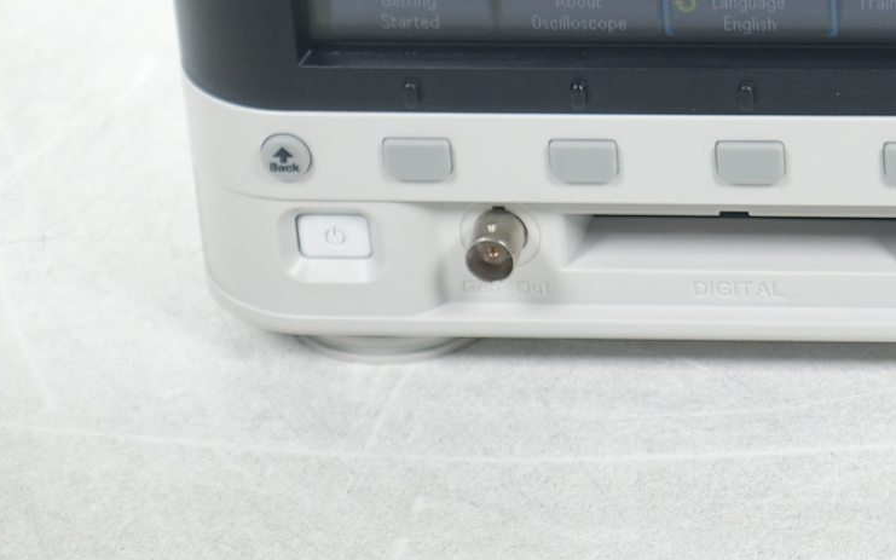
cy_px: -229
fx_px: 4542
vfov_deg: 7.0
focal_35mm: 186
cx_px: 1208
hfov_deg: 11.0
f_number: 4
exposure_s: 1/80
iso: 125
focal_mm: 24.28
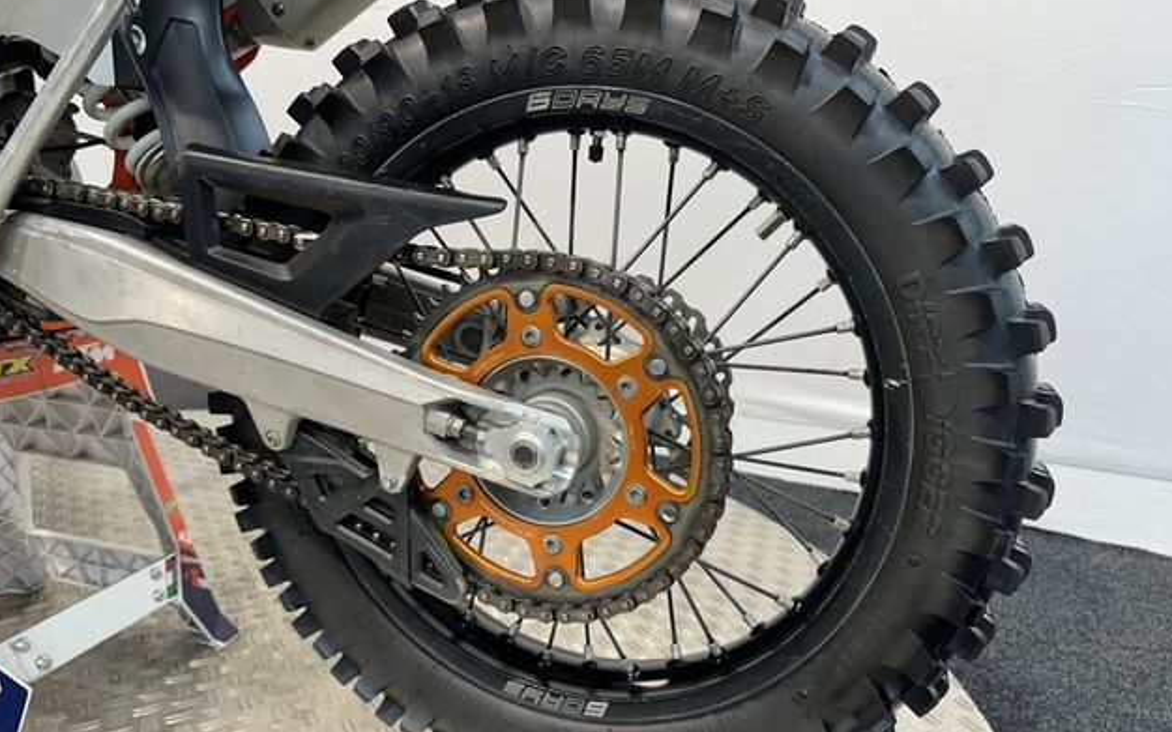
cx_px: 582
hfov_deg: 70.4
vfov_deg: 47.5
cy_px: 389
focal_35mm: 26
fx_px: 830
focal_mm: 6.86
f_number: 1.78
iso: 125
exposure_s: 1/100
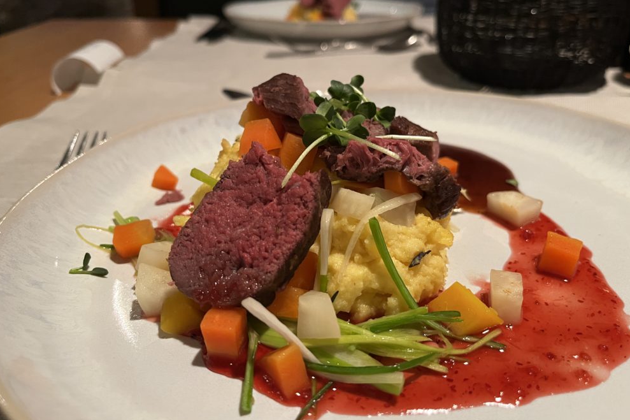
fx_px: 490
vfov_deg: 46.3
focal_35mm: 28
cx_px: 320
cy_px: 192
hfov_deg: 65.5
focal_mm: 5.1
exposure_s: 1/33
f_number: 1.6
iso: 500
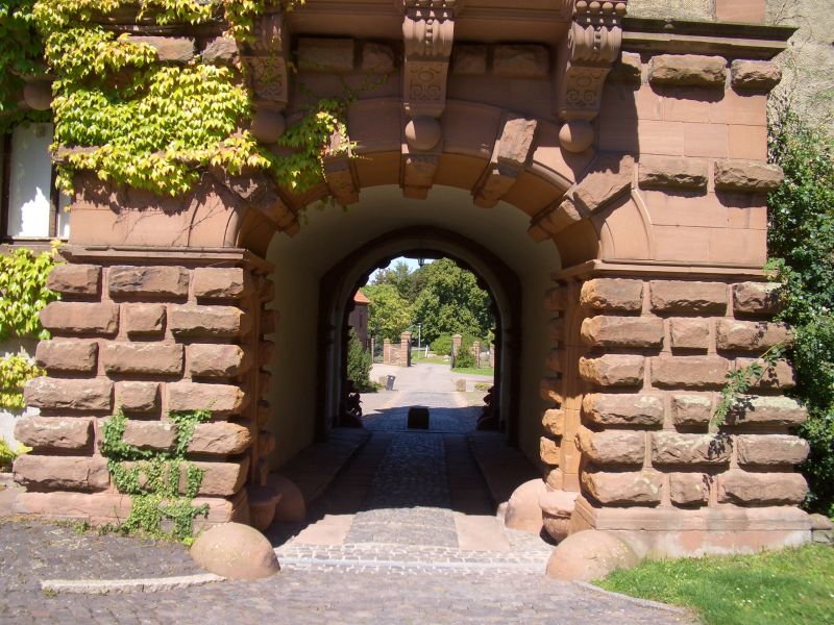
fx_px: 843
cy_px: 312
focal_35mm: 35
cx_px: 417
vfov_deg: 40.7
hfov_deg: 52.6
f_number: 4.3
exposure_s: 1/250
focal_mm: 5.8
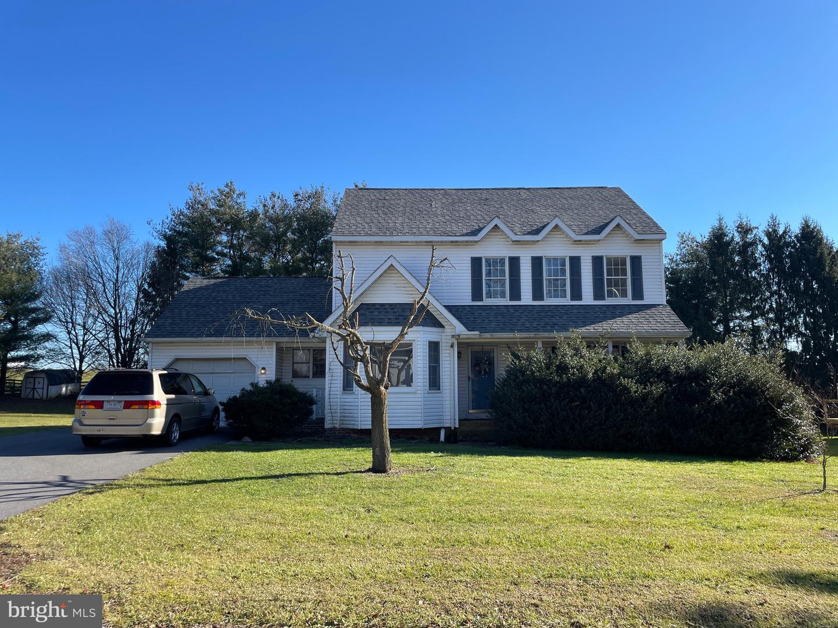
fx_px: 629
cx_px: 419
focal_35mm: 26
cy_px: 314
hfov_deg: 67.3
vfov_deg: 53.1
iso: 32
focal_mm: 4.2
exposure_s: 1/1887
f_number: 1.6
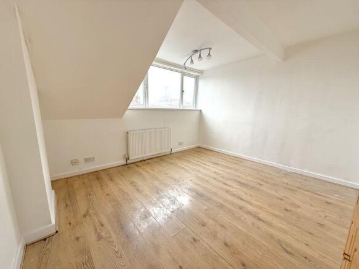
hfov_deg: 102.1
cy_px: 134
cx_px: 180
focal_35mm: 14
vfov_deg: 85.7
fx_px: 145
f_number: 2.2
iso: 64
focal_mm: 2.22
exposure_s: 1/152
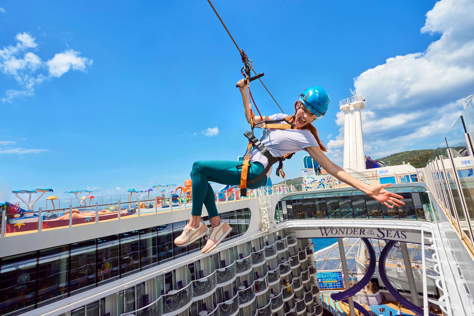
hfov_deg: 96.7
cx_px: 237
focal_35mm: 16
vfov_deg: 73.7
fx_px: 211
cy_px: 158
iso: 500
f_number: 7.1
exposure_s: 1/1250
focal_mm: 16
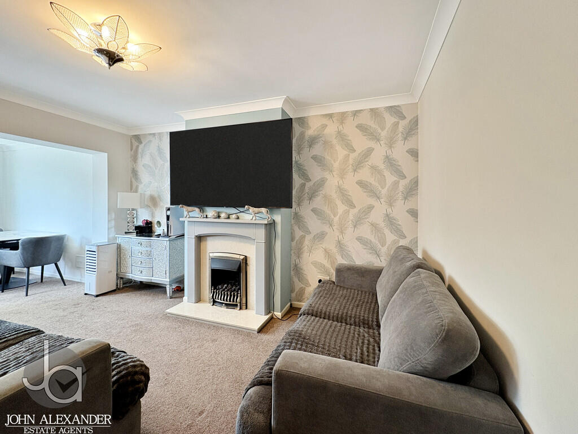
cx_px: 289
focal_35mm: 14
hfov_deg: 102.1
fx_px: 234
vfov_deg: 85.7
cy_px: 217
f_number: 2.2
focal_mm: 2.22
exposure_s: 1/50
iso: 250
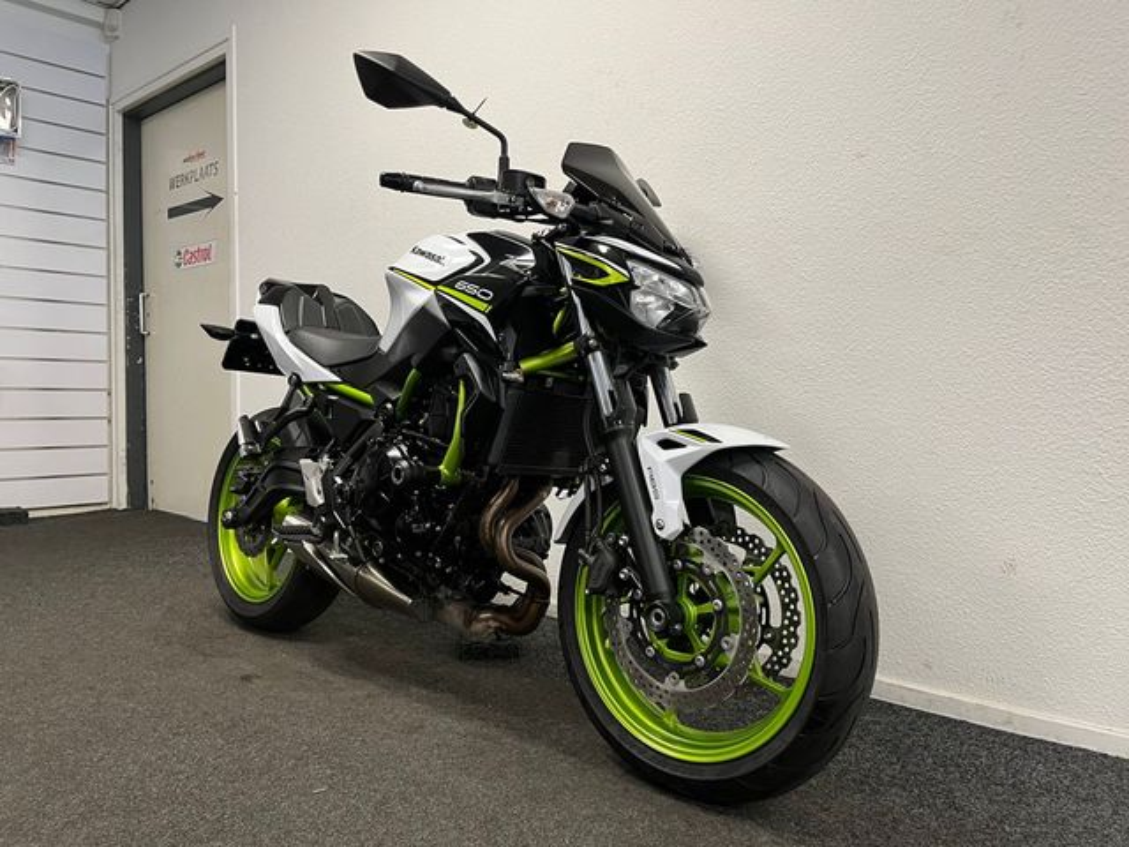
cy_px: 424
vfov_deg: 53.1
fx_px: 848
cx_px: 564
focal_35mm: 26
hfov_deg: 67.3
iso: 80
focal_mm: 5.1
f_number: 1.6
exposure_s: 1/50
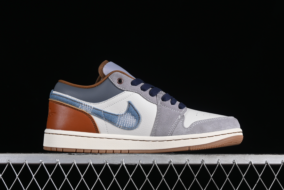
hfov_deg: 27.0
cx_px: 142
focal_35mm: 75
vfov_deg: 18.2
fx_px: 592
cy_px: 95
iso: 160
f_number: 8
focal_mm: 50
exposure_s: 1/80
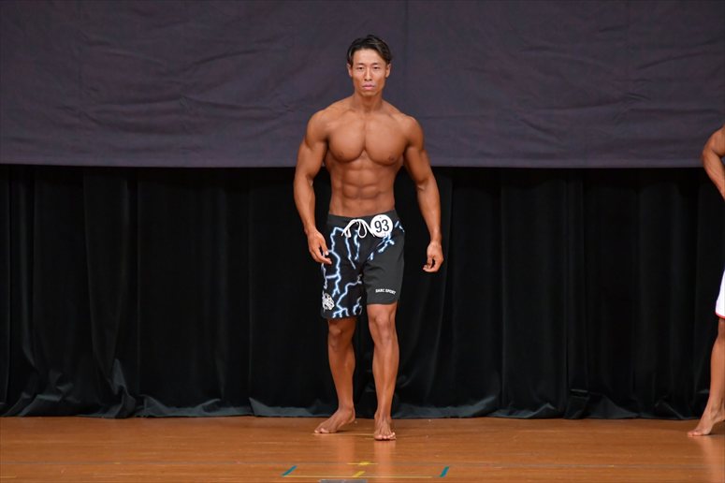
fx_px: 6039
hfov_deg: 6.9
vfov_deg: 4.6
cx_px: 362
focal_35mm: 300
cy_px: 242
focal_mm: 200
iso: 5000
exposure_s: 1/400
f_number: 5.6
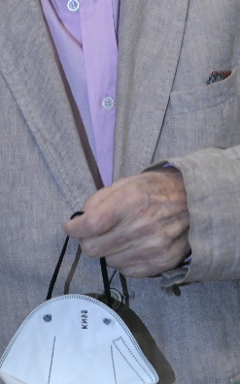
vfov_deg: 5.0
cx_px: 47
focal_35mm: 417
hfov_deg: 3.1
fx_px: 4370
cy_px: -23
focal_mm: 100
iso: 2000
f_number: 4
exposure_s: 1/125
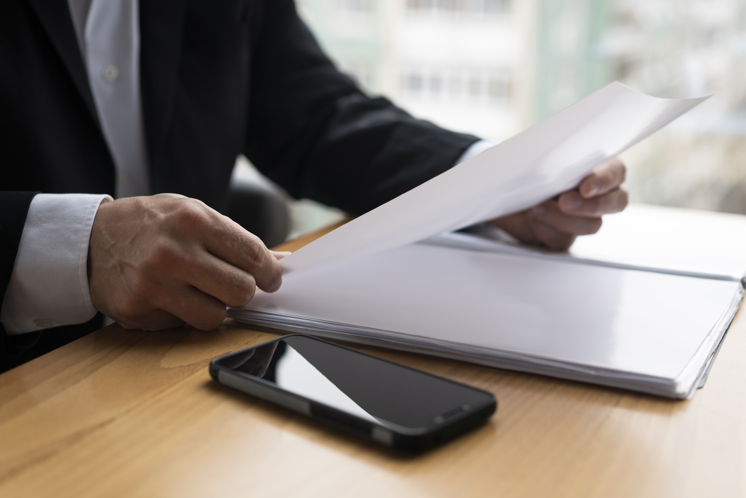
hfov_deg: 36.2
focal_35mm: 55
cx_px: 373
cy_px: 249
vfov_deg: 24.6
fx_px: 1140
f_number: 2.8
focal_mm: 55
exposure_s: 1/80
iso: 400
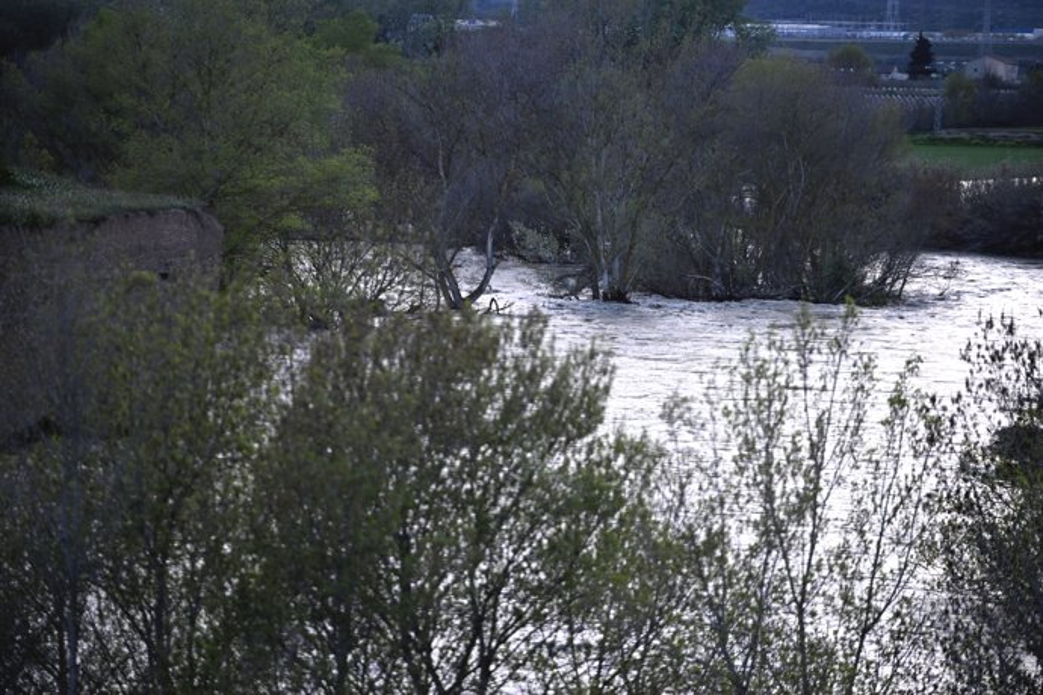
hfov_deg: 12.5
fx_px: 4780
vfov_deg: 8.3
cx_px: 522
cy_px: 348
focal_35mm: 165
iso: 400
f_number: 2.8
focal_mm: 165
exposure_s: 1/400
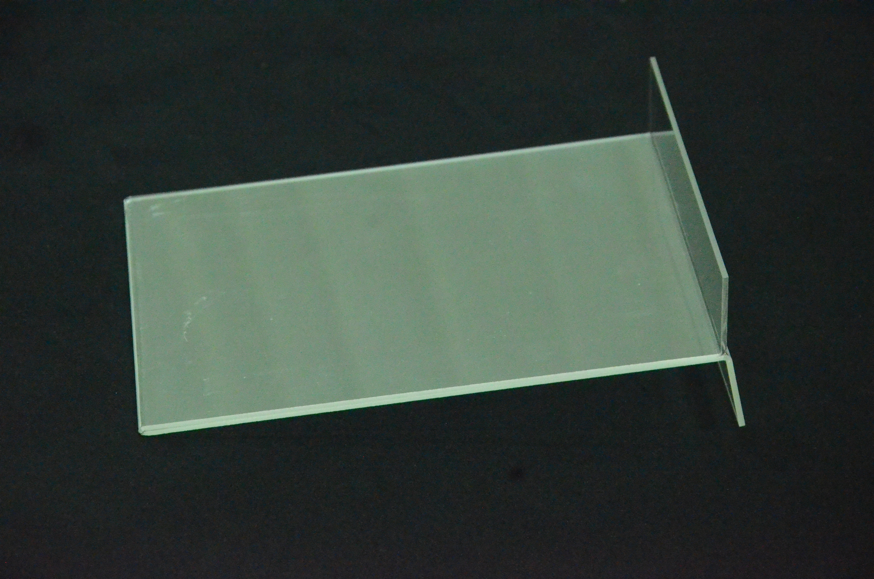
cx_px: 437
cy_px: 290
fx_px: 3343
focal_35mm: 138
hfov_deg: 14.9
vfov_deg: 9.9
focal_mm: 92
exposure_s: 1/100
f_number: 8
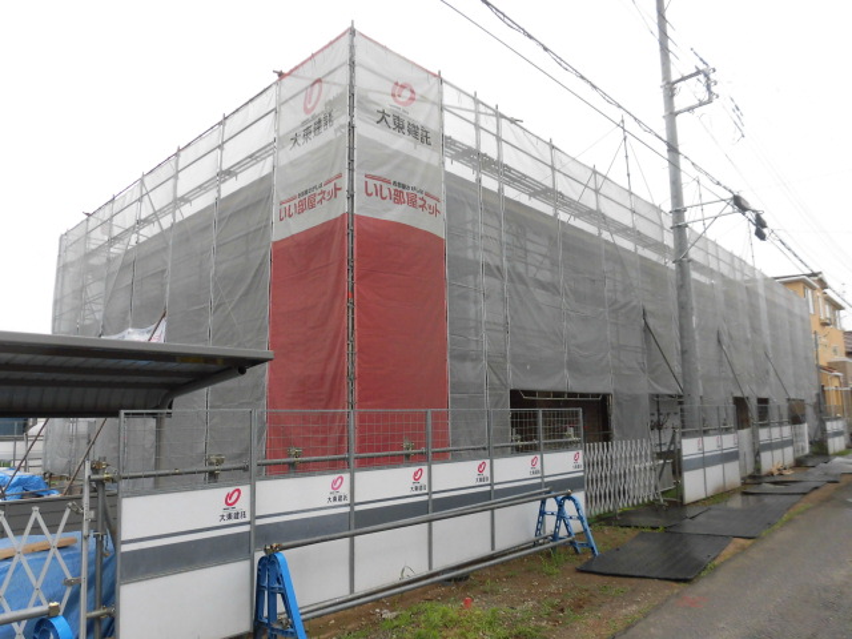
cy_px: 320
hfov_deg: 71.6
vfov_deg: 56.8
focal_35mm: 24
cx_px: 426
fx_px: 591
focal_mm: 4.3
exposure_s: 1/320
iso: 100
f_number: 3.1
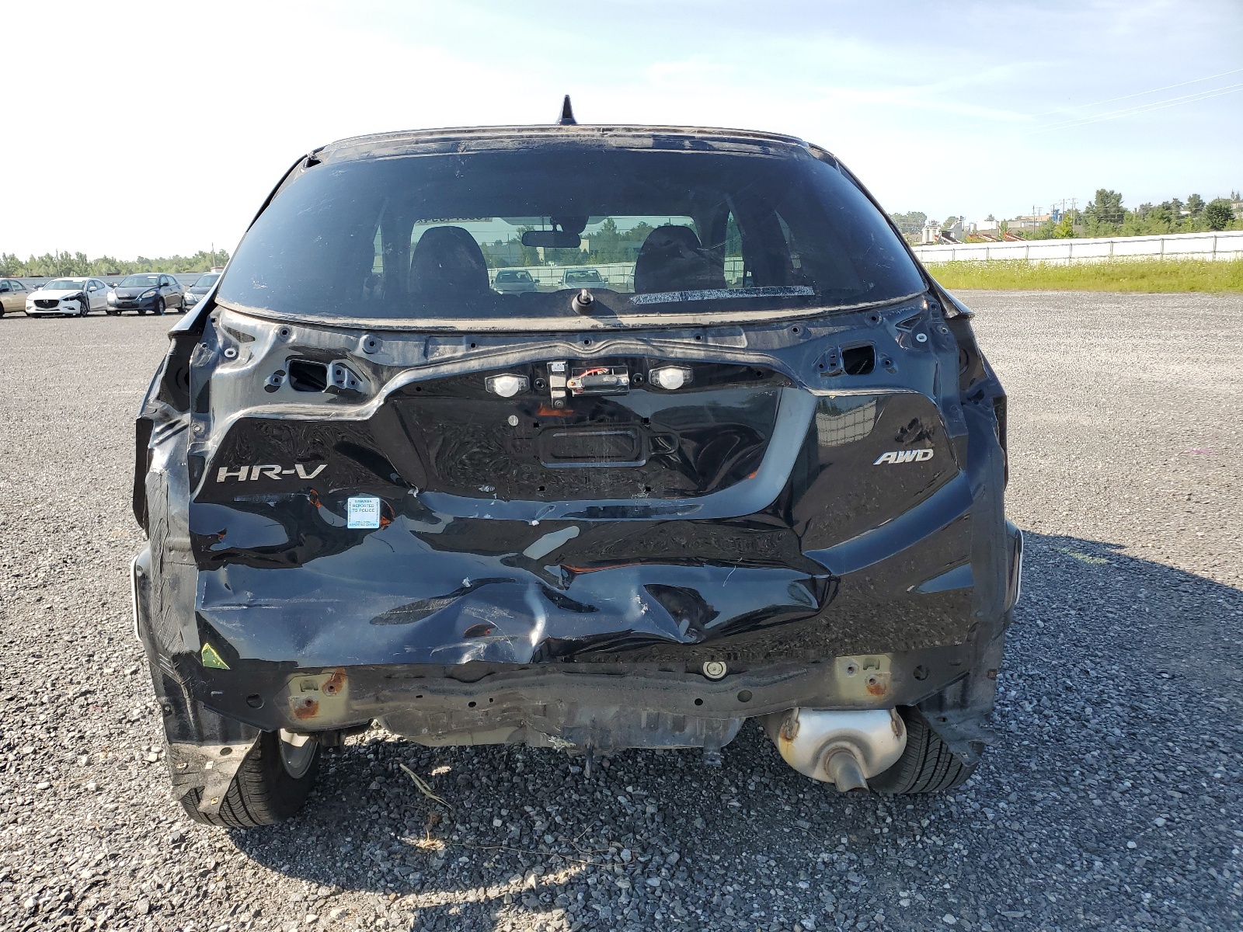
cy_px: 466
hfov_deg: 67.3
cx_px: 622
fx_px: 934
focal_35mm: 26
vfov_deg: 53.1
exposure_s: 1/1429
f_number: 1.5
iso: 50
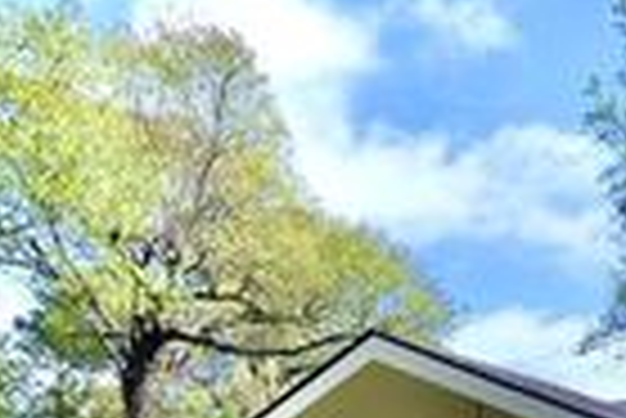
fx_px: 940
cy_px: 663
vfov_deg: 20.6
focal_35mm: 54
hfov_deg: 31.9
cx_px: 712
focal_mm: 10
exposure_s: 1/200
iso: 100
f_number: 8
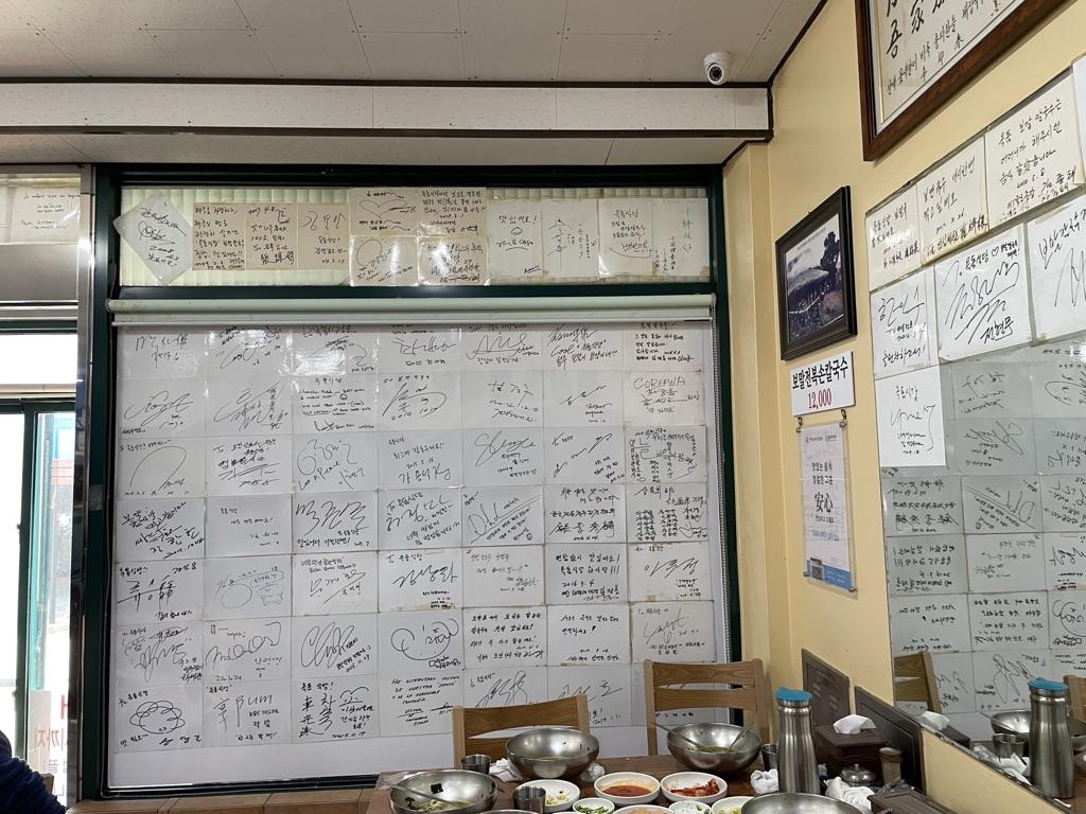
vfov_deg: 53.1
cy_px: 407
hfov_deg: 67.3
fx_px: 816
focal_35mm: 26
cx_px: 543
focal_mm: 4.2
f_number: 1.6
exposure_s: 1/60
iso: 100
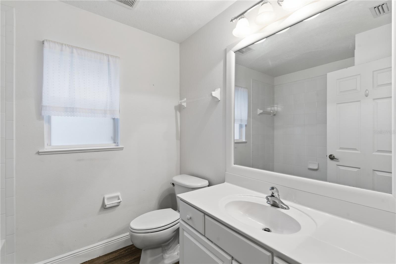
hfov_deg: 96.7
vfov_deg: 73.7
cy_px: 132
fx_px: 176
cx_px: 198
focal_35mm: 16
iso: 250
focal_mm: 16
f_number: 9
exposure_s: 1/25
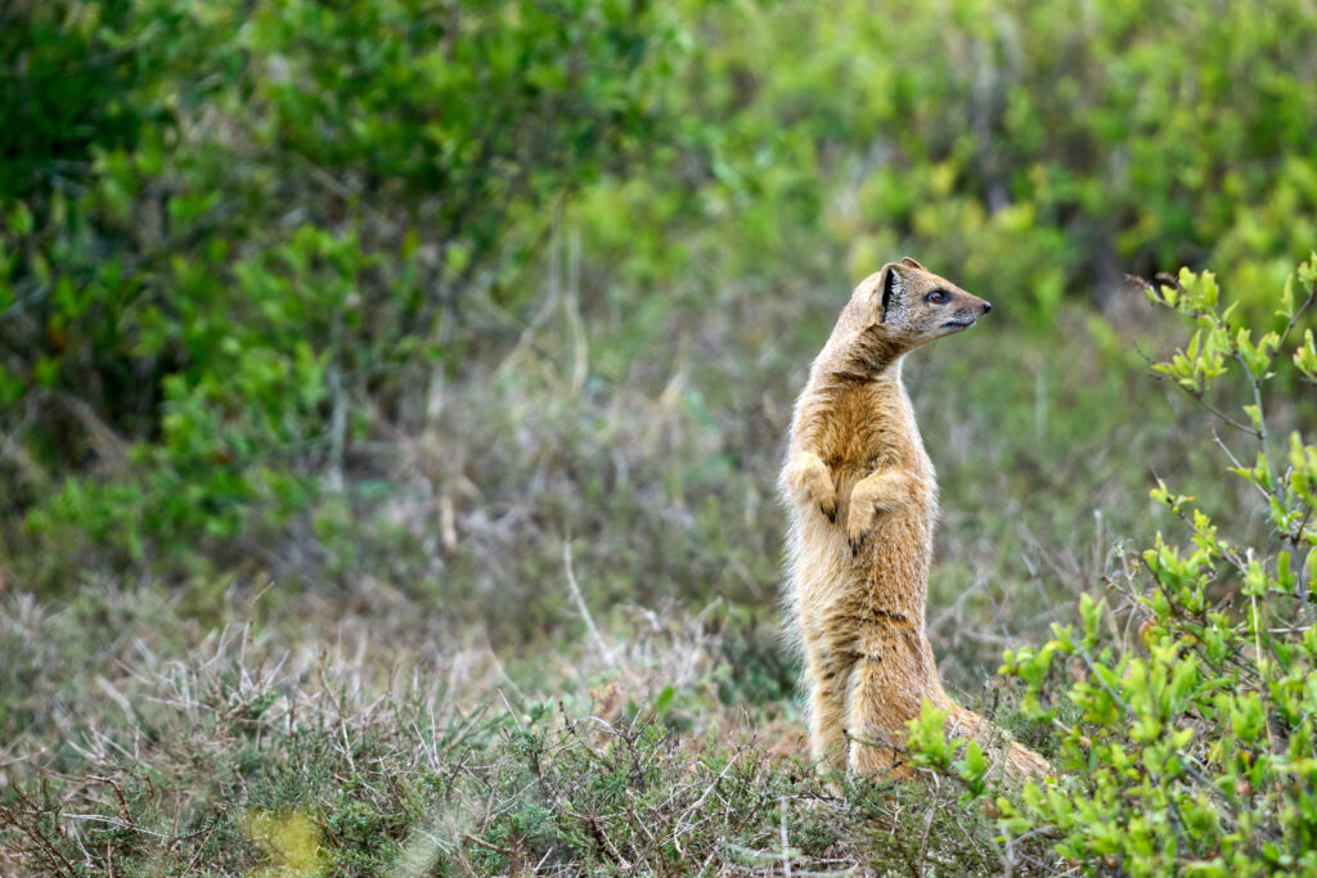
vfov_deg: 2.2
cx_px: 658
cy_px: 439
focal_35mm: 635
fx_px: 23219
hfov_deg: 3.2
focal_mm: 423.1
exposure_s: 1/640
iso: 1000
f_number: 6.3
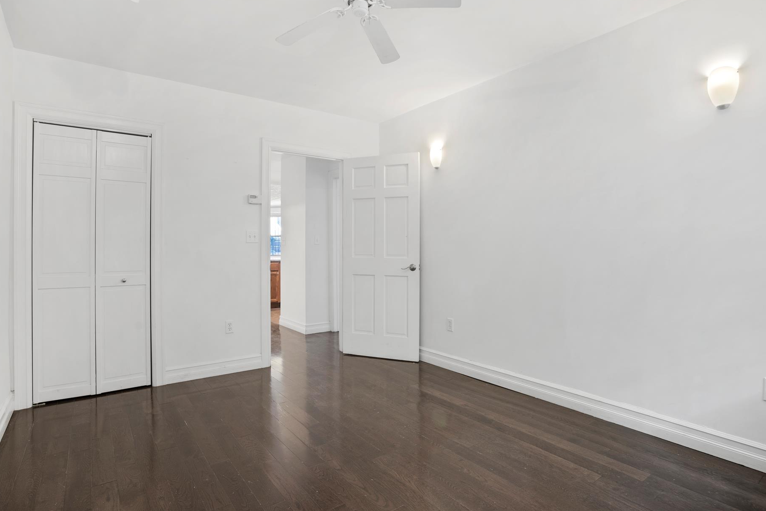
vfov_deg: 67.4
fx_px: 383
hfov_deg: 90.0
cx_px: 373
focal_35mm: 18
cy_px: 258
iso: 100
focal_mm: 17
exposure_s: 5
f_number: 8
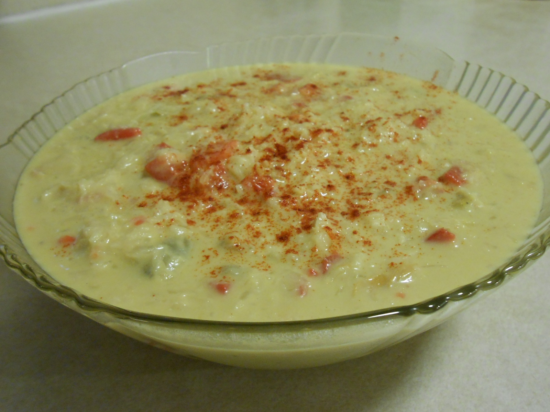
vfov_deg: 46.8
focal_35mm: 30
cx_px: 275
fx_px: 477
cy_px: 206
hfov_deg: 60.0
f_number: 3.8
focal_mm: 5.3
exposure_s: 1/15
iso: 400
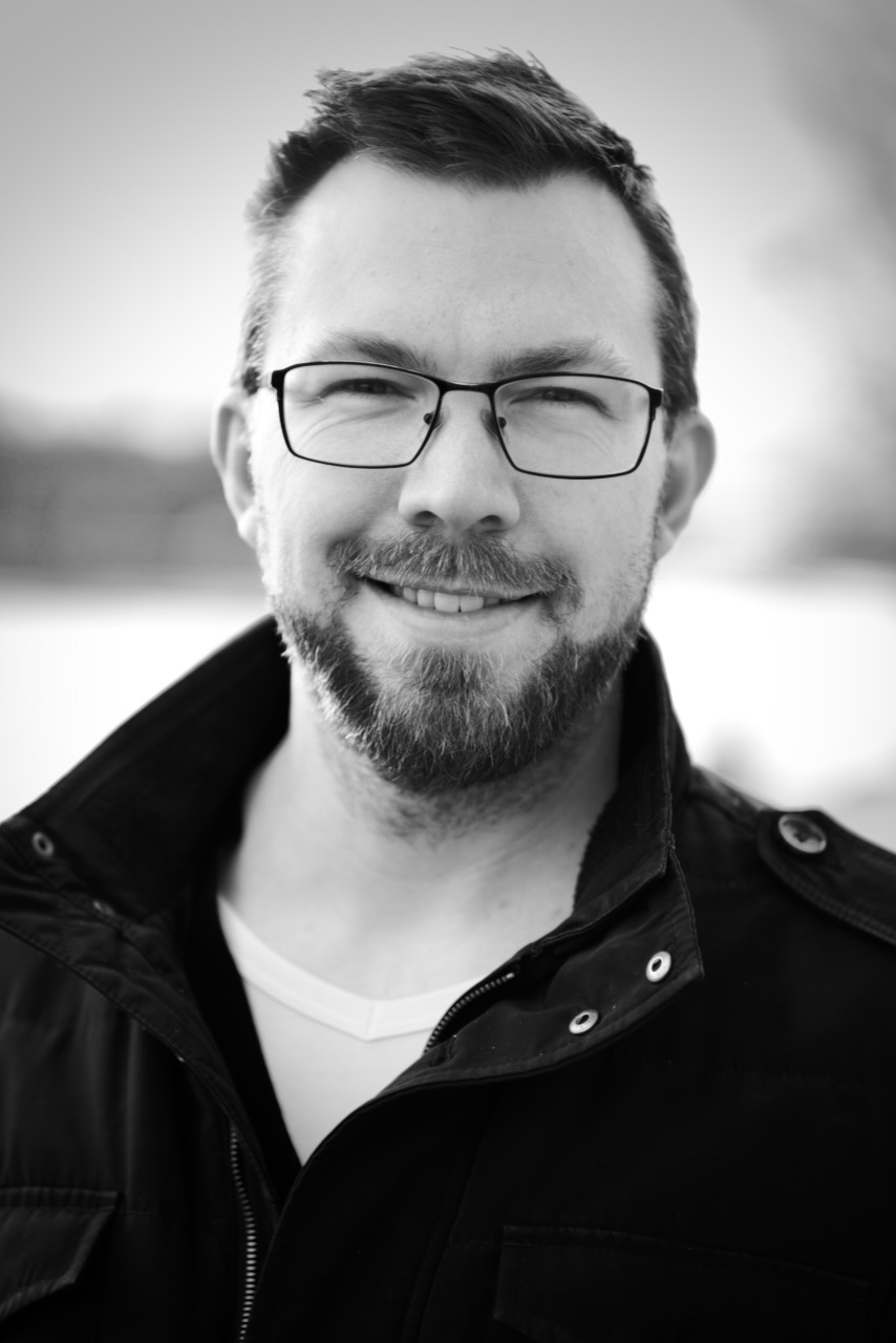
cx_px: 448
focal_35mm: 84
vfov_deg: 24.2
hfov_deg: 16.3
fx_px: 3134
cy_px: 672
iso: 100
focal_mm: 56
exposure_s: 1/1700
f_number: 1.2
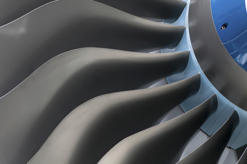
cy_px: 82
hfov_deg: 19.5
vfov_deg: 13.0
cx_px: 124
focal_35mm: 105
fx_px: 719
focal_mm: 70
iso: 100
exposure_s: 1/250
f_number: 5.6
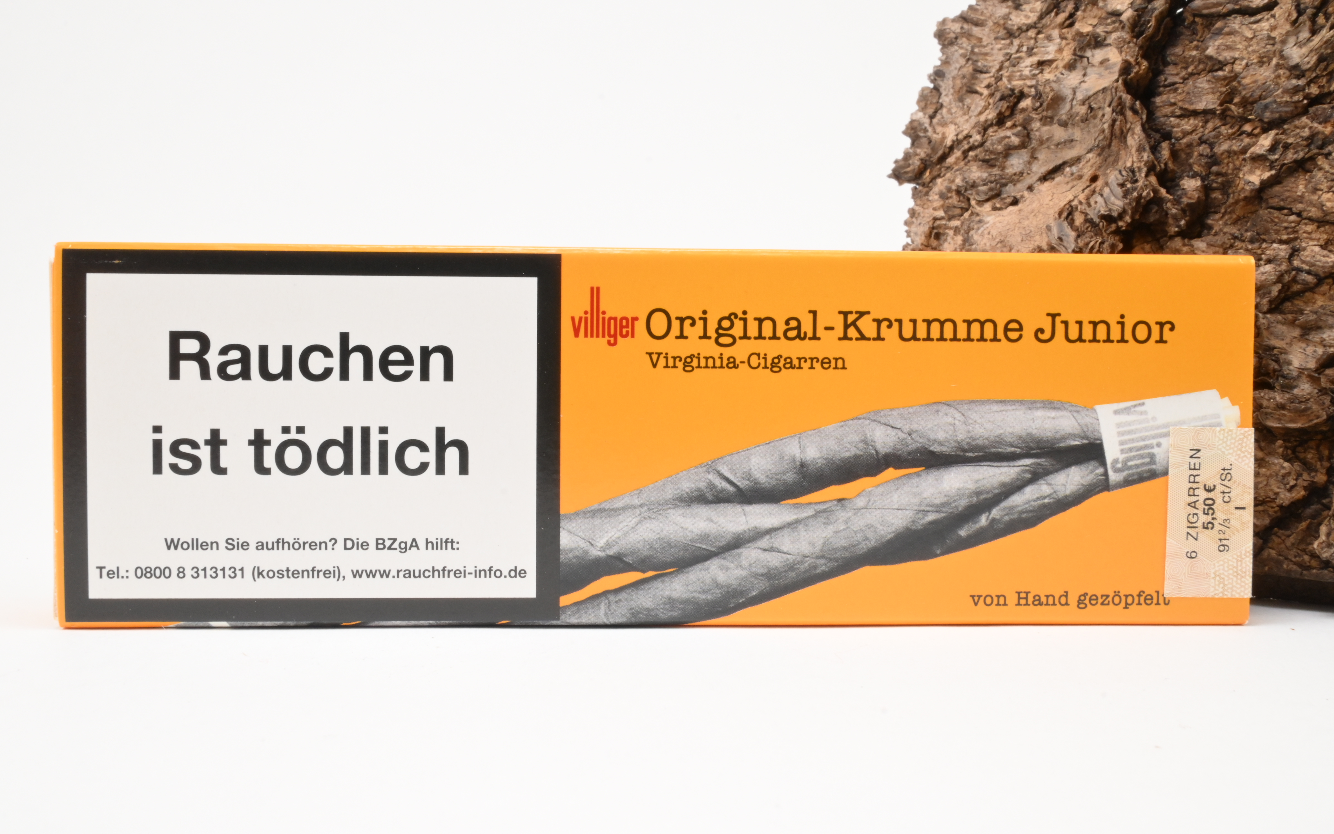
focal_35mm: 35
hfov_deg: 55.6
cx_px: 663
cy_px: 385
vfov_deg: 36.5
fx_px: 1264
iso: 640
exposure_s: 1/15
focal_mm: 22.5
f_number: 22
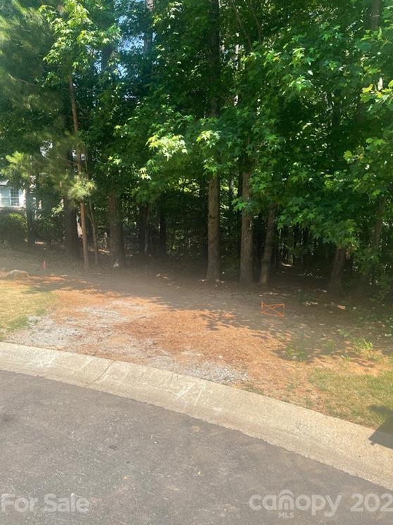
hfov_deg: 51.3
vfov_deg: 65.3
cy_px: 256
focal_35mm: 27
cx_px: 203
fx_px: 409
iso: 32
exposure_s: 1/1147
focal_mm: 4.2
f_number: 1.6
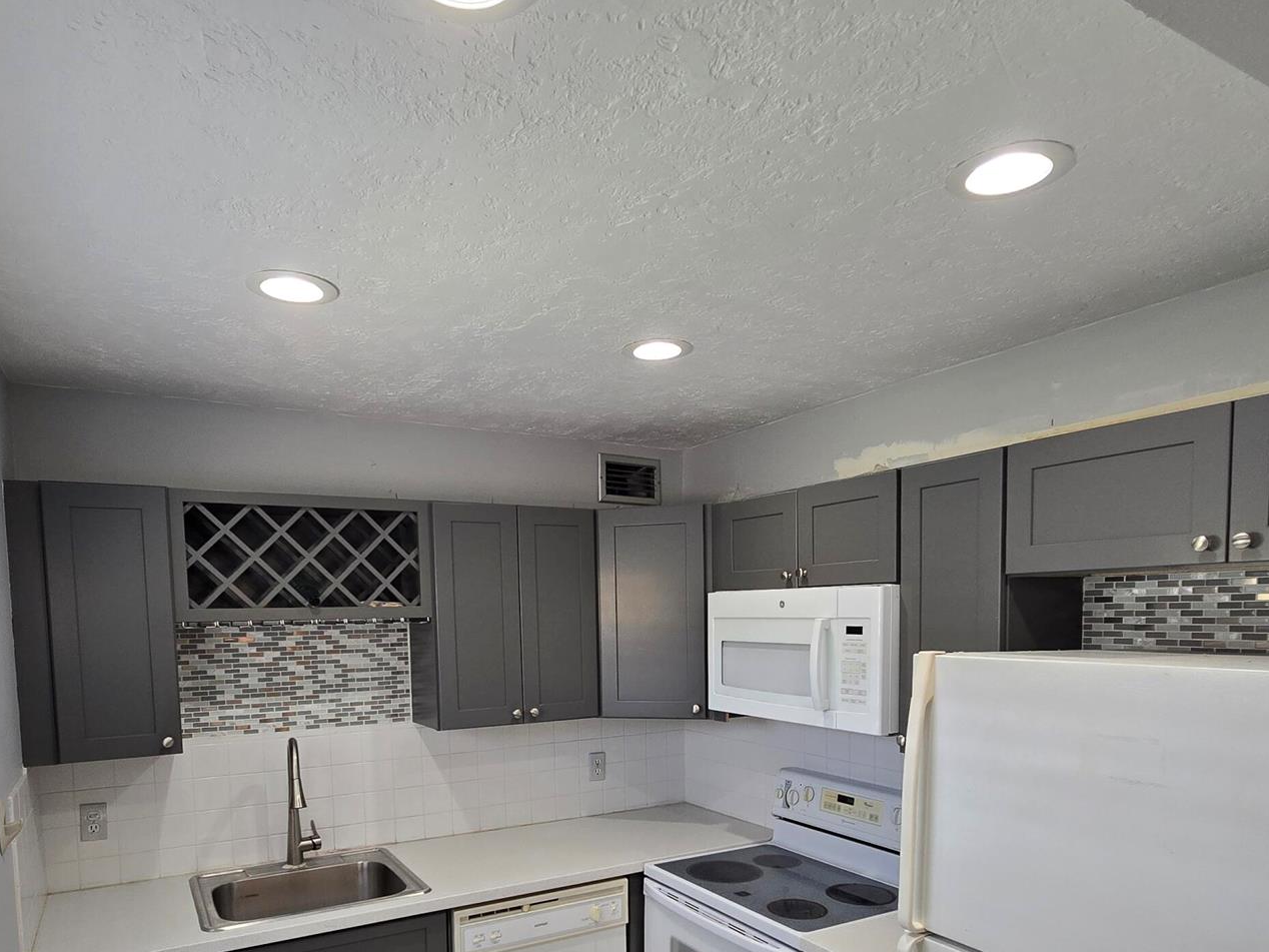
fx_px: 770
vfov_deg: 60.7
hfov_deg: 78.9
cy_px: 688
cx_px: 598
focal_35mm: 21
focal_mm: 2.2
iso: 64
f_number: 2.2
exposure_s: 1/60
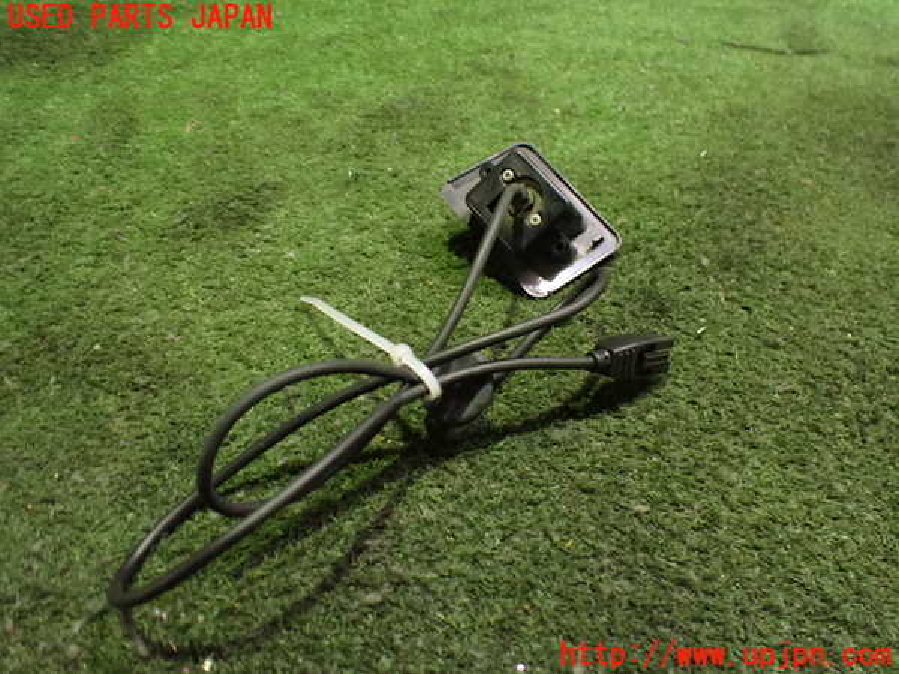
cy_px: 337
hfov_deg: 60.0
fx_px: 779
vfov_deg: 46.8
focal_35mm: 30
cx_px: 450
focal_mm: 5.4
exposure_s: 1/30
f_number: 2.3
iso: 1250
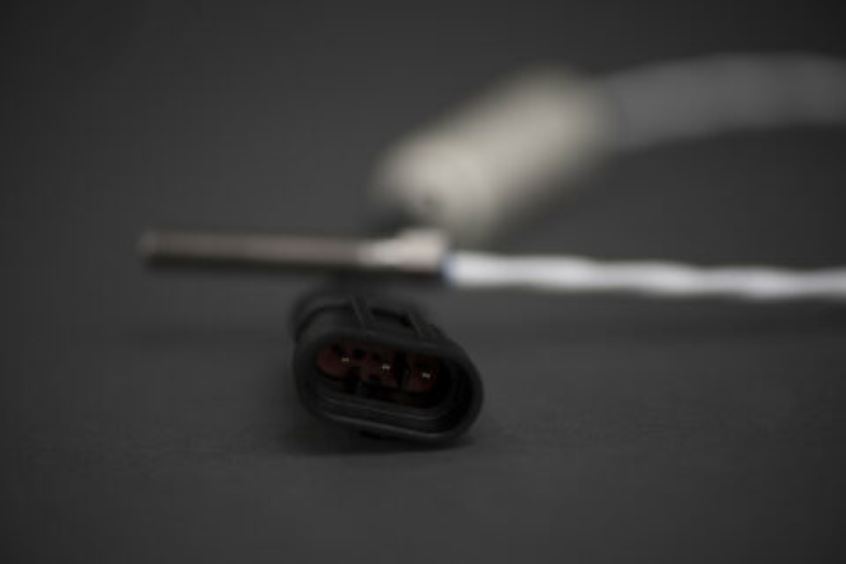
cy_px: 282
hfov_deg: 19.5
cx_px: 423
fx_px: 2467
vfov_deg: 13.0
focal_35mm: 105
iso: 100
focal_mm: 105
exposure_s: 1/60
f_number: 3.2
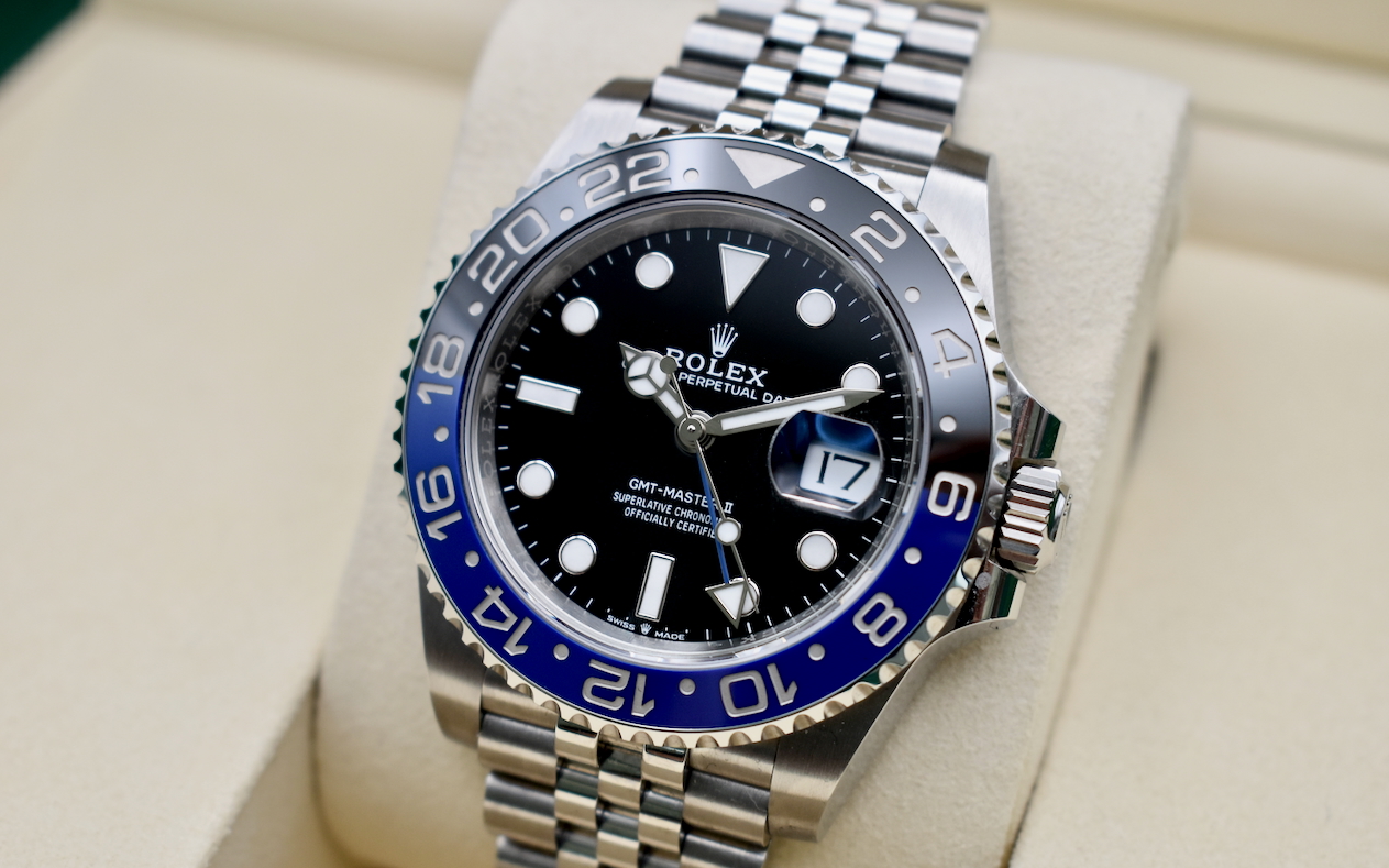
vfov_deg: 20.9
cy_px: 441
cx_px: 693
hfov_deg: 33.0
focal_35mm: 62
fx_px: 2347
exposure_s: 1/125
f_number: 5.6
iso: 400
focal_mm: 40
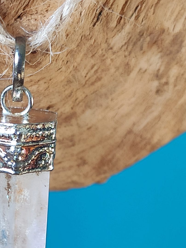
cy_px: 220
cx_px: -8
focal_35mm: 62
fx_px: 444
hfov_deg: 22.6
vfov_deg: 30.0
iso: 119
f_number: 1.75
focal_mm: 4.77
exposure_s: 1/50
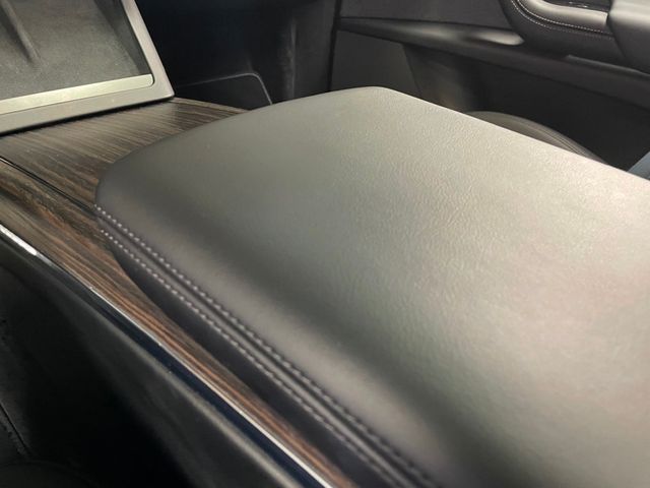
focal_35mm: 26
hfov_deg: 67.3
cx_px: 325
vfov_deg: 53.1
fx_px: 488
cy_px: 244
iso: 500
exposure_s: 1/30
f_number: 1.6
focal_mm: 4.2
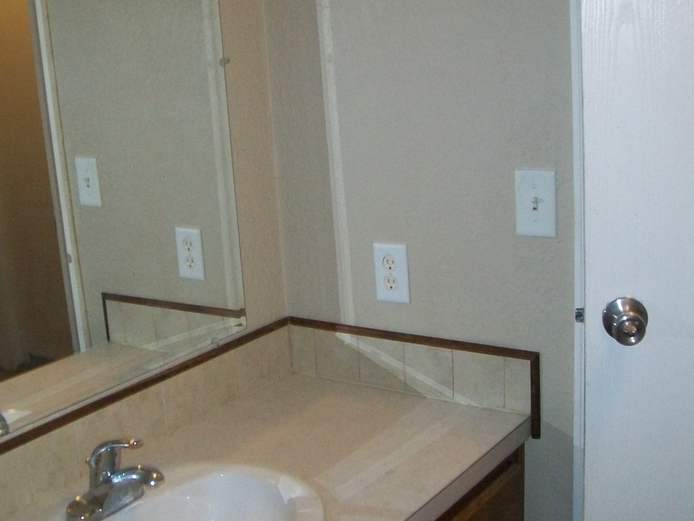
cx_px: 284
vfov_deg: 29.1
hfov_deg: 38.1
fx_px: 1003
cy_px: 288
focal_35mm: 50
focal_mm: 6
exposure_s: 1/60
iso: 160
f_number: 2.7
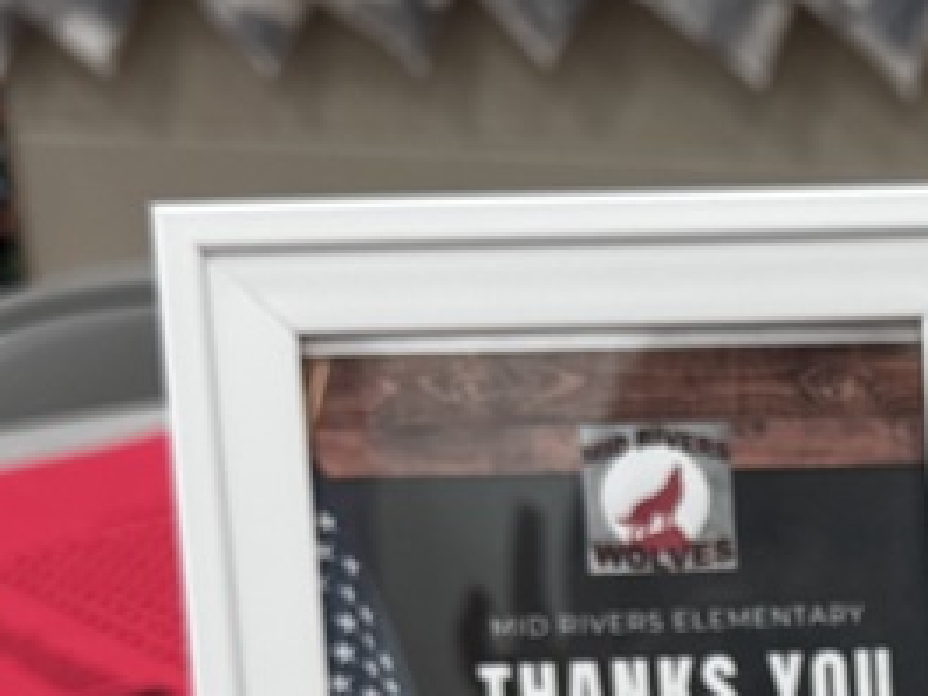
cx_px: 1086
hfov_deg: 19.9
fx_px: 2493
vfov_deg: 15.1
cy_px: 921
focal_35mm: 93
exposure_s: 1/120
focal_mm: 6.76
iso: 200
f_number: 1.78
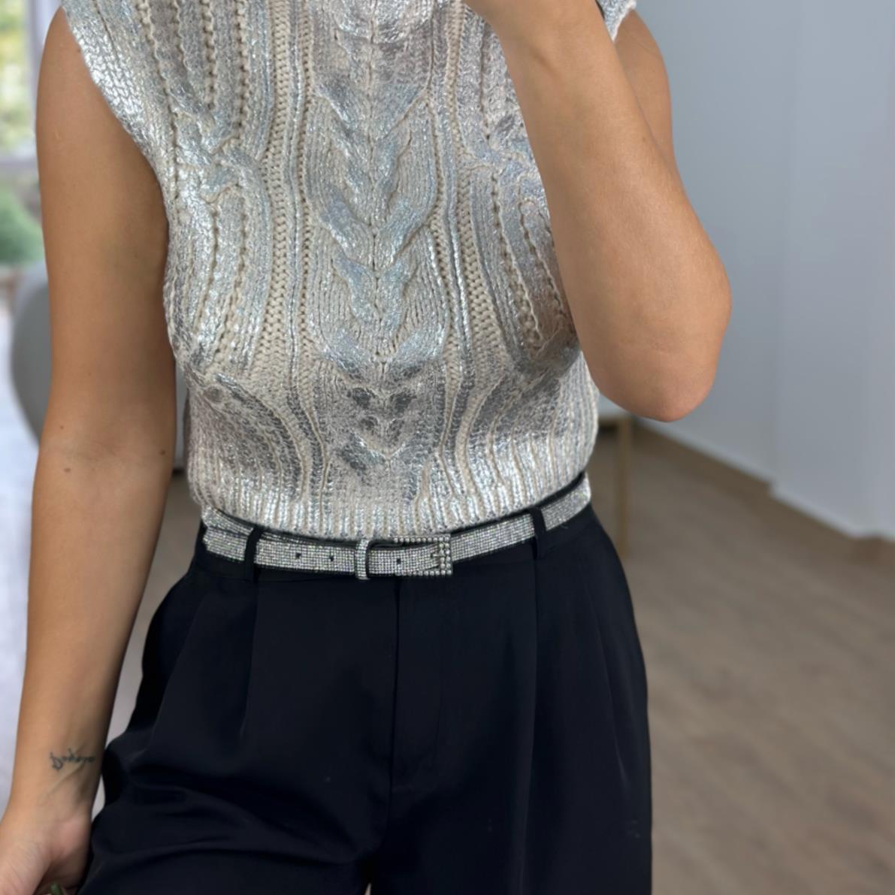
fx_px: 1667
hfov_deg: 30.0
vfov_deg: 30.0
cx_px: 445
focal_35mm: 57
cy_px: 373
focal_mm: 6.86
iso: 80
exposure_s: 1/245
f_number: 1.78
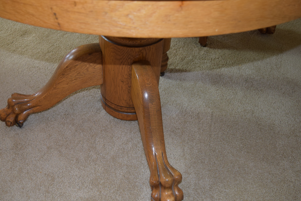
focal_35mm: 42
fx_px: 349
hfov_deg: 46.4
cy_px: 104
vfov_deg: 32.2
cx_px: 119
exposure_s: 1/30
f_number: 3.8
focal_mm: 21
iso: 450
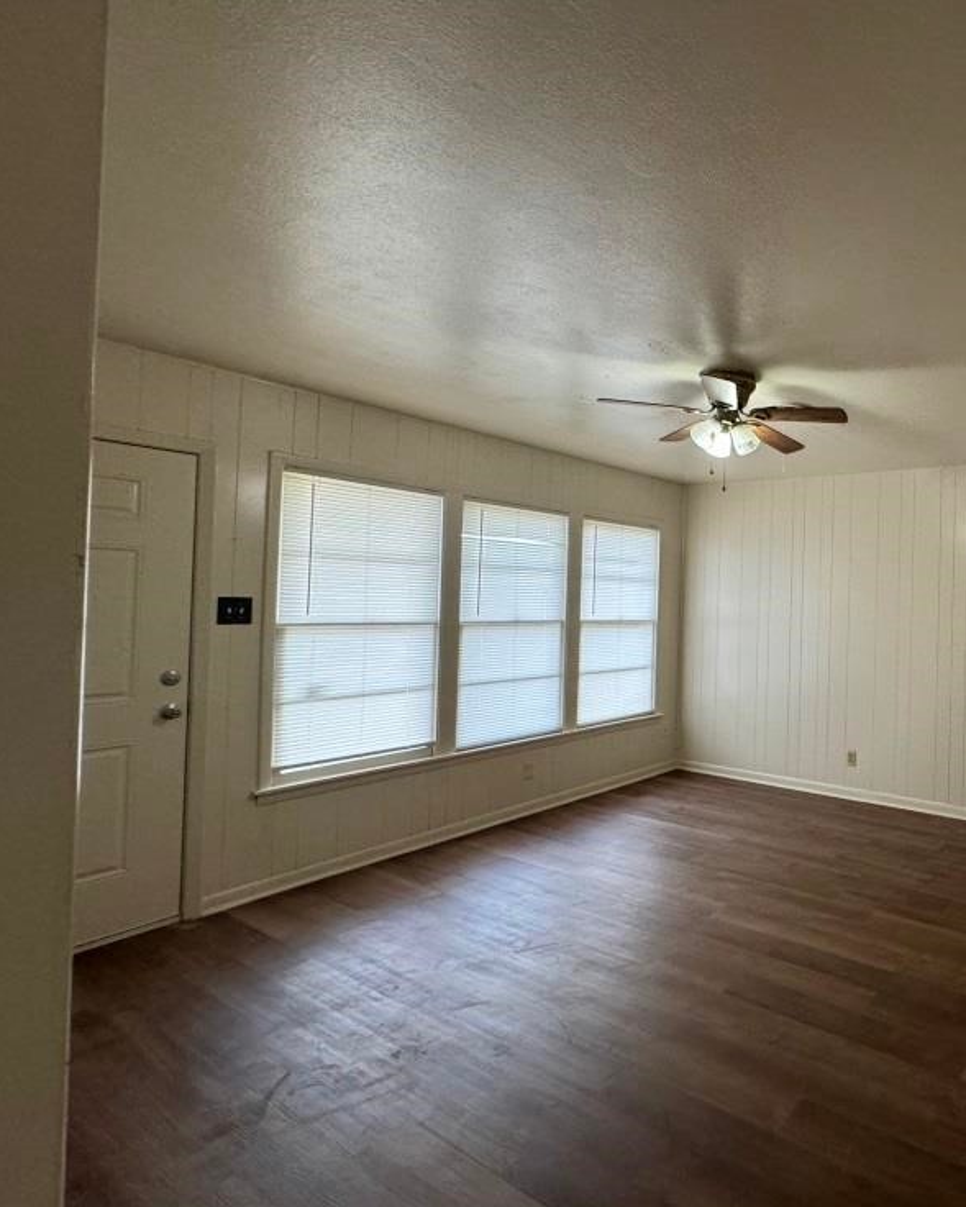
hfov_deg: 61.8
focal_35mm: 19
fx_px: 679
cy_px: 590
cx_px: 835
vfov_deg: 83.3
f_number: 2.2
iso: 320
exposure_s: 1/120
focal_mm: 2.22
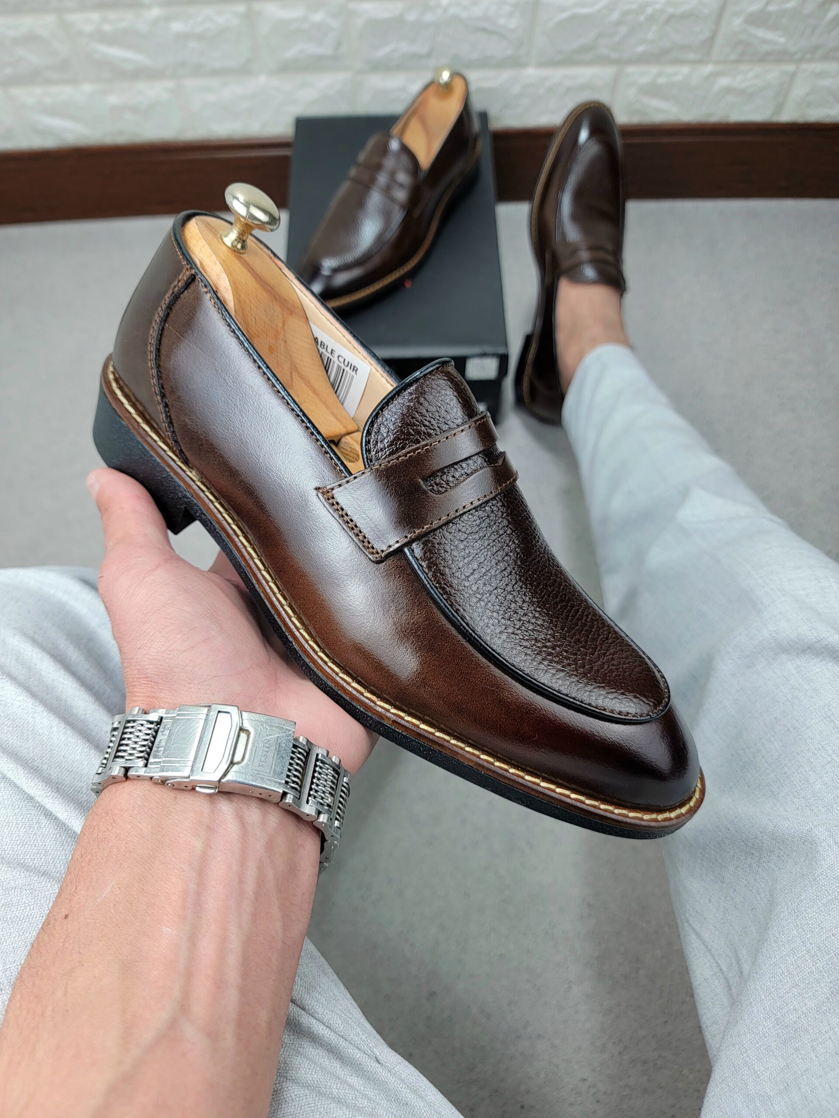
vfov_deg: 71.6
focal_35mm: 24
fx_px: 776
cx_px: 420
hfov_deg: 56.8
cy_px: 559
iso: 16
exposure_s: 1/125
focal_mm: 6.7
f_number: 1.8
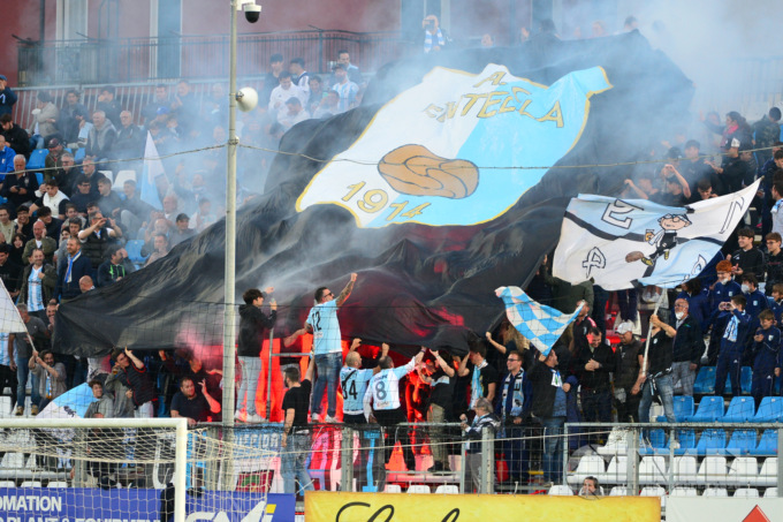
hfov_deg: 10.3
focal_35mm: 200
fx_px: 4349
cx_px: 392
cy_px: 261
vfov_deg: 6.9
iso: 2000
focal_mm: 200
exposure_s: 1/500
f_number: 4.5
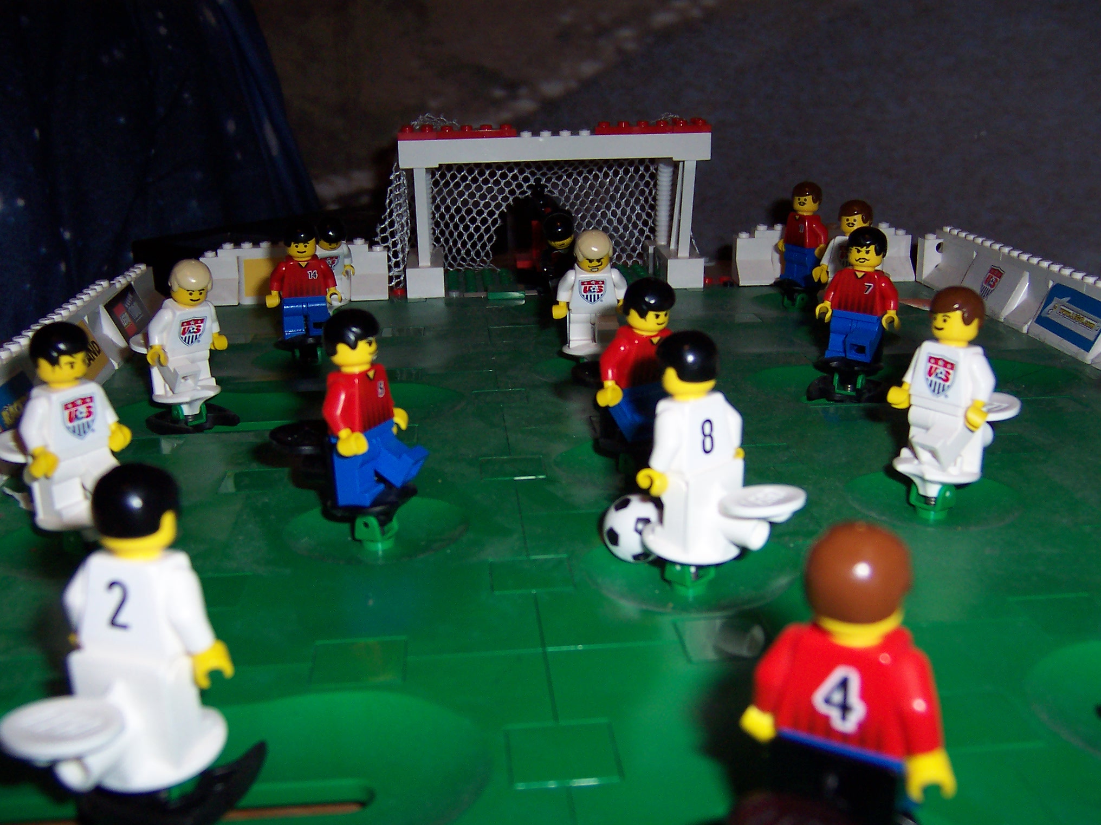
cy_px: 412
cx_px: 550
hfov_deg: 51.4
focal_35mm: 36
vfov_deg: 39.7
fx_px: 1145
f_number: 2.8
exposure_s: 1/60
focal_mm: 5.6
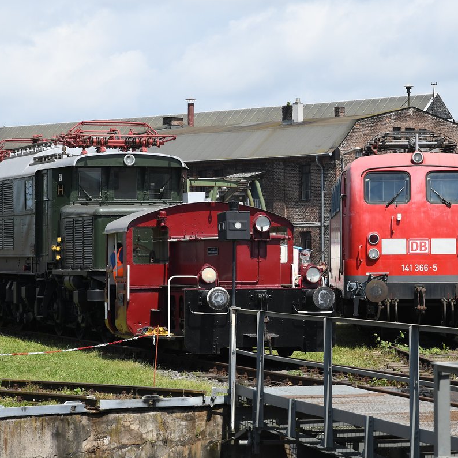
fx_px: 1961
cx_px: 256
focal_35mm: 131
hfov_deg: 13.3
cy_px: 228
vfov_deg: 13.3
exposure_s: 1/800
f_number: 9
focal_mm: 68
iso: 320
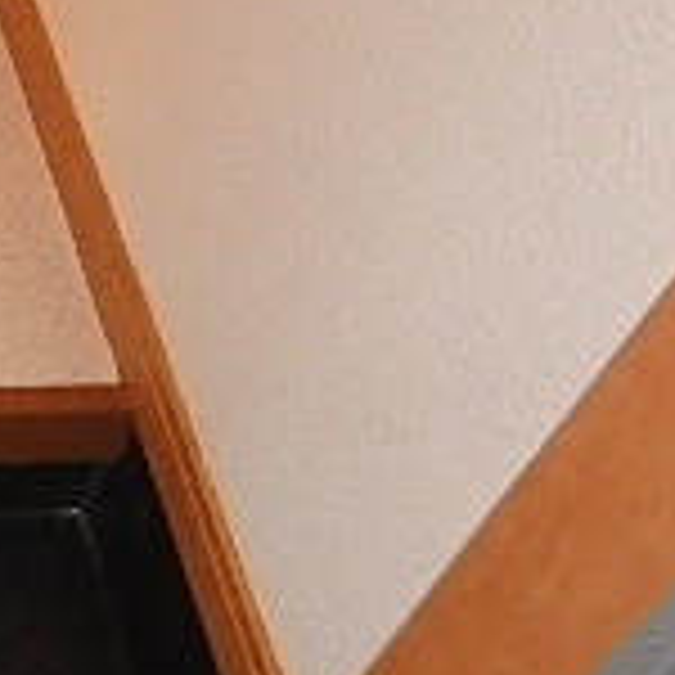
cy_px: 410
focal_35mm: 79
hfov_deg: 17.1
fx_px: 1743
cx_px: -612
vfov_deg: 21.9
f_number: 3.5
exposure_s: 1/30
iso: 400
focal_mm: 3.7
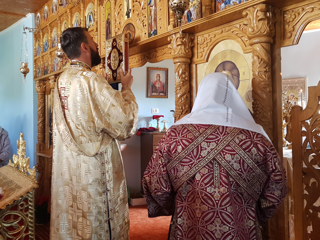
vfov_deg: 53.1
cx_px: 160
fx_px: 240
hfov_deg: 67.3
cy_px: 120
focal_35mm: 26
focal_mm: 4.2
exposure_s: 1/39
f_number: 1.7
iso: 160
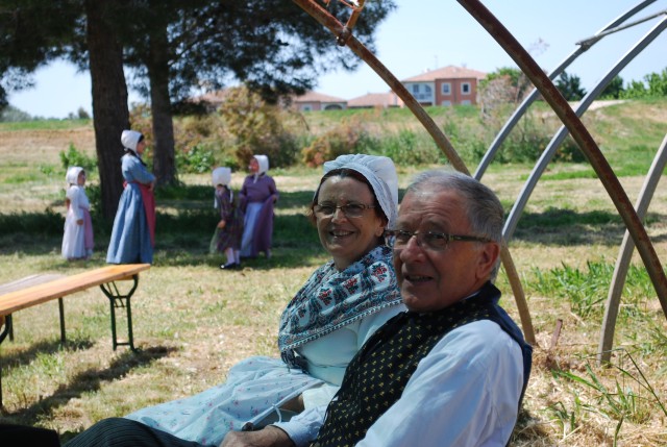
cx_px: 334
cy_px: 224
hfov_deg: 24.6
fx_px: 1531
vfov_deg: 16.6
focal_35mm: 82
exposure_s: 1/160
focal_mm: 55
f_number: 6.3
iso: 100
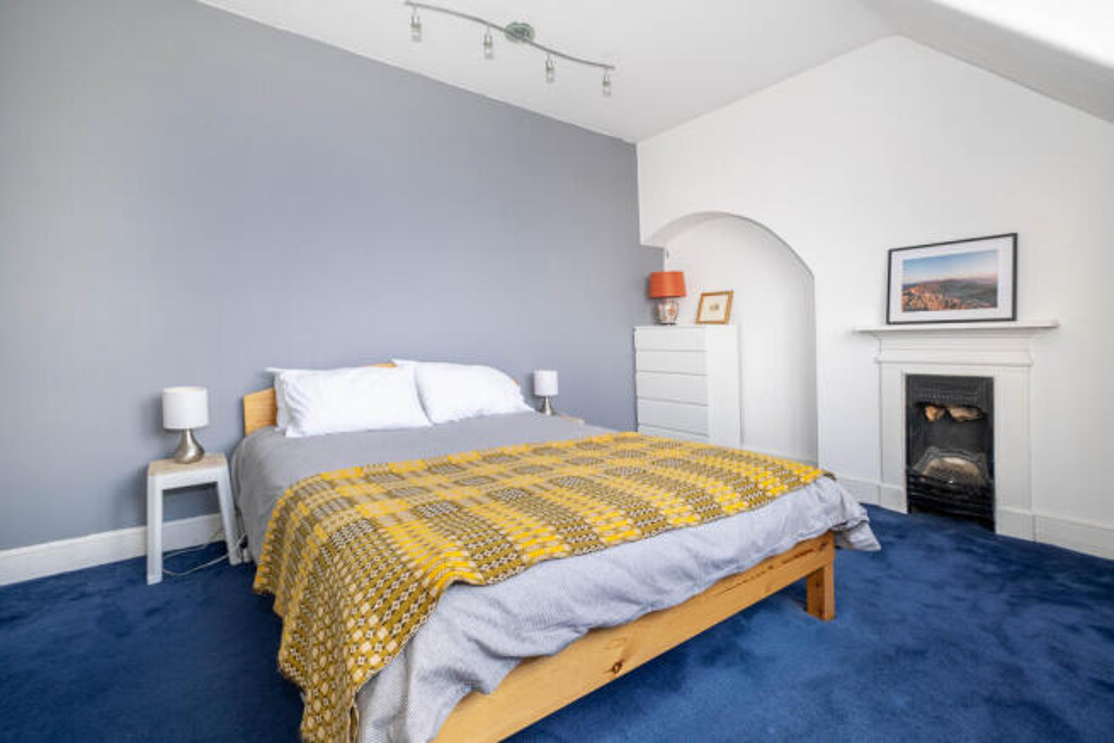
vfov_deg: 77.4
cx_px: 557
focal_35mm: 15
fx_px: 464
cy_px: 372
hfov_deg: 100.4
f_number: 5.6
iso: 400
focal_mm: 10
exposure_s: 1/50
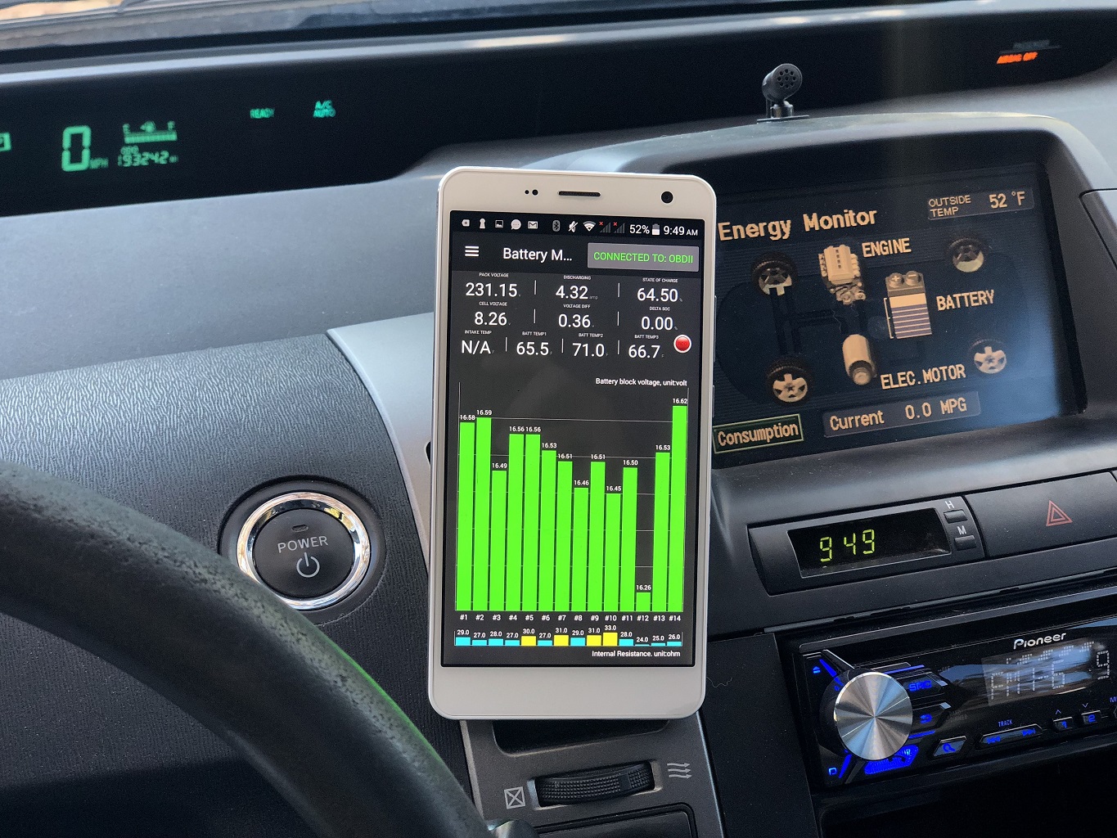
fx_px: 1678
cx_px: 558
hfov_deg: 36.8
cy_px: 419
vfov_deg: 28.0
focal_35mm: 52
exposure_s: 1/60
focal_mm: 6
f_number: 2.4
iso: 40
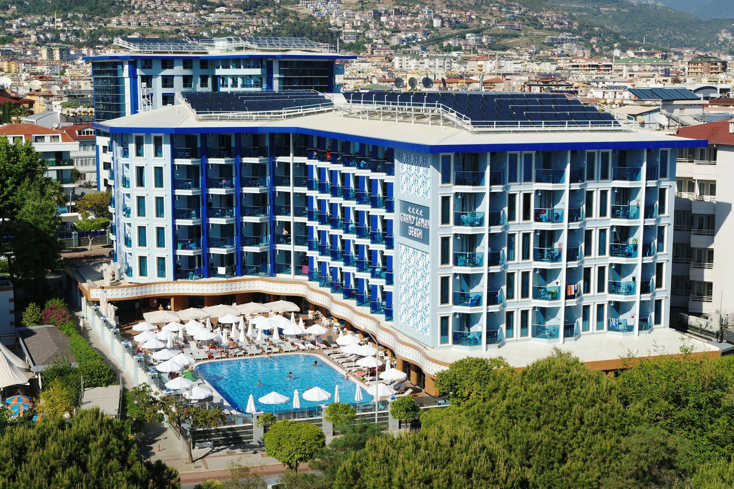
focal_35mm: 52
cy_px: 244
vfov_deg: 26.0
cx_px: 367
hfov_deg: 38.2
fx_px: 1060
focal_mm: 35
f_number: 8
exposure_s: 1/40
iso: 100
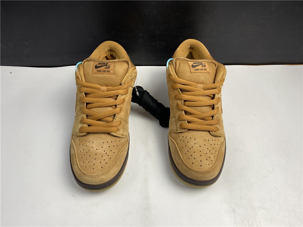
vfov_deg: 53.1
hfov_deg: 67.3
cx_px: 152
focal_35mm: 26
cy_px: 114
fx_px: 228
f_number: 1.8
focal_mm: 4.25
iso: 40
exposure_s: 1/100
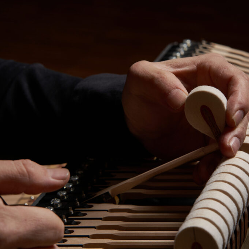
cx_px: 138
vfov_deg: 16.0
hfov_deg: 16.0
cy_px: 124
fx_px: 887
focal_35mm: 109
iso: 100
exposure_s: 1/125
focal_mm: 85
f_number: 11
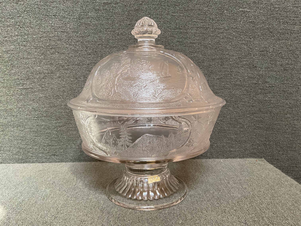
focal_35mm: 29
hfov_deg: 61.7
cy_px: 113
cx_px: 150
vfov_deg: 48.2
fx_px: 252
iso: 80
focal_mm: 3
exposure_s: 1/50
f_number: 1.8
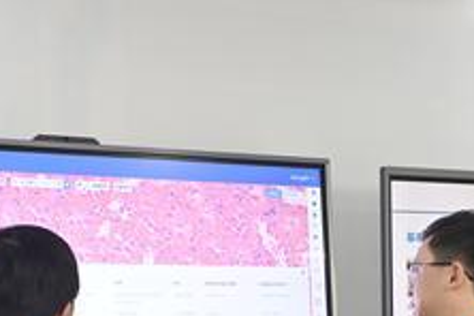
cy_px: 349
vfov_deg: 10.7
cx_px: 278
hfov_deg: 16.3
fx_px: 1659
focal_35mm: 126
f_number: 3.5
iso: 1250
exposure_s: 1/200
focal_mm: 56
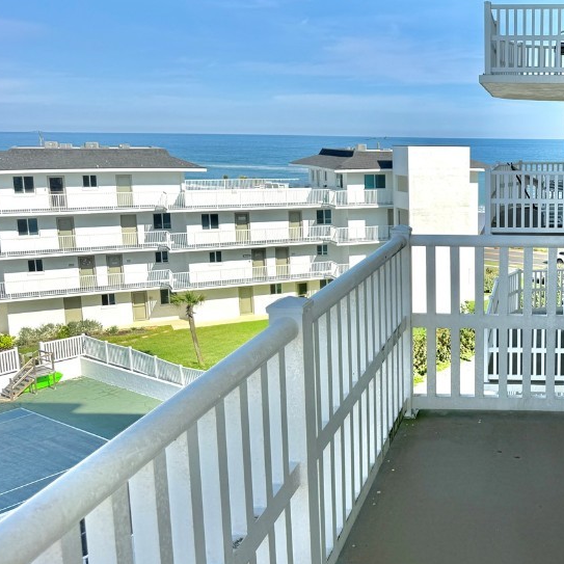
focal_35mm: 40
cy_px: 258
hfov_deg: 39.1
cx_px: 502
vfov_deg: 41.8
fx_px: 737
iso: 80
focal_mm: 6.76
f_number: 1.78
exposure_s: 1/4975
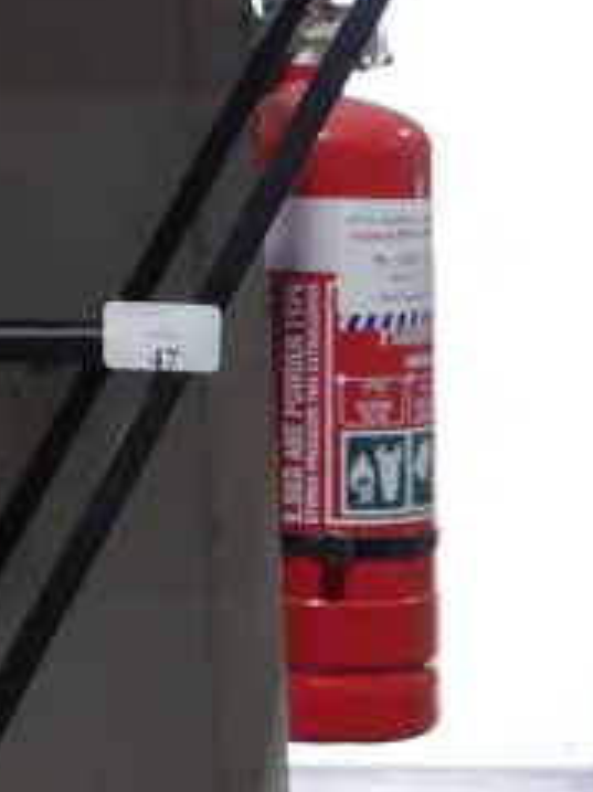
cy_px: -398
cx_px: -369
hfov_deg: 11.7
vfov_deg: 15.2
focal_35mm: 120
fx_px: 2743
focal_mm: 14
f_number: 4
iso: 200
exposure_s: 1/80
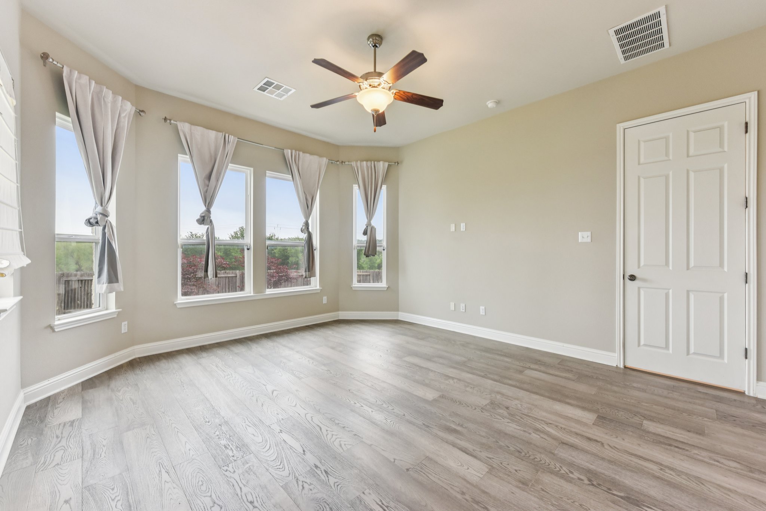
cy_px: 256
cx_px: 383
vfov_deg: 81.2
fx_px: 298
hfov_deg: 104.3
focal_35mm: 14
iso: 250
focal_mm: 14
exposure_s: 1/15
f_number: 8
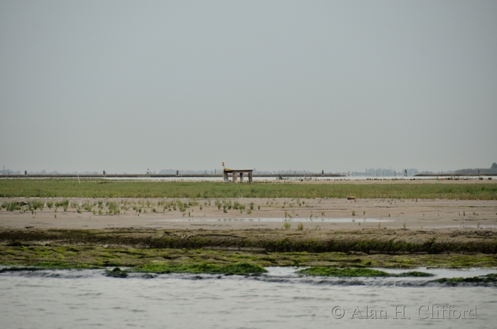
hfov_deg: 6.9
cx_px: 248
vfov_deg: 4.6
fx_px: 4131
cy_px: 164
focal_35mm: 300
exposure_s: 1/400
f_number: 5.6
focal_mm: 200
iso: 100
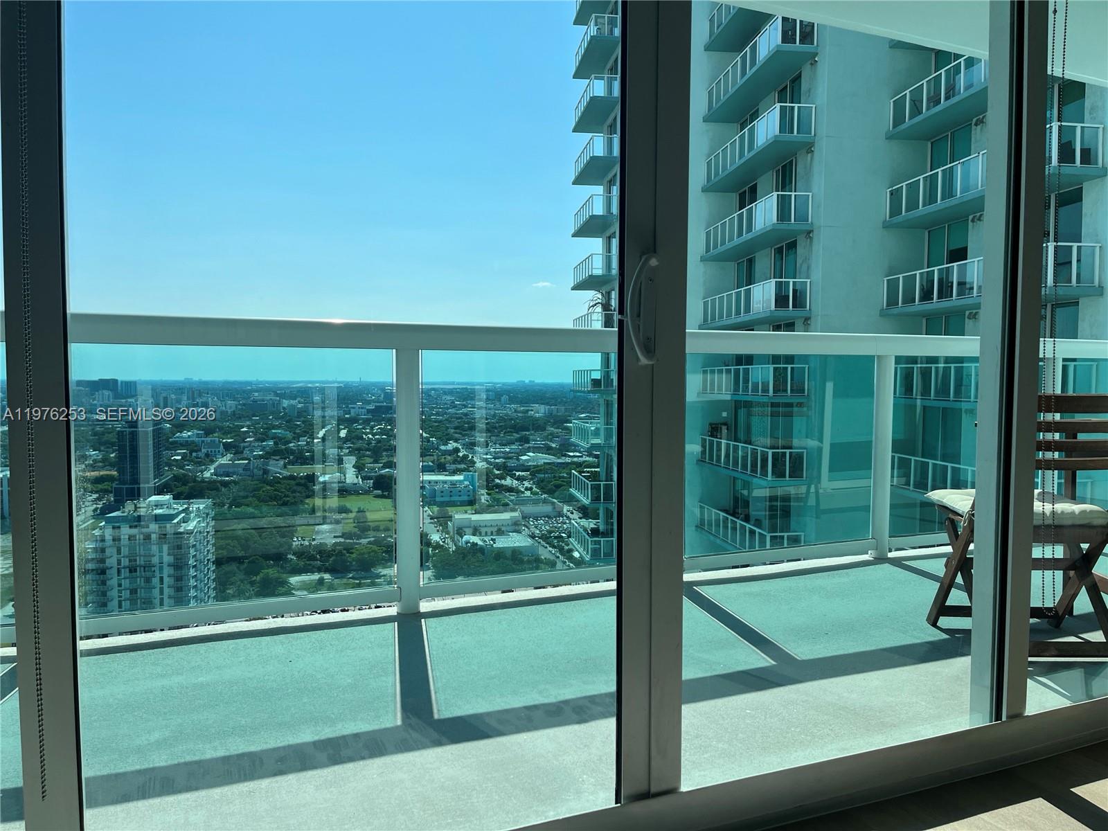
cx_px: 554
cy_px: 416
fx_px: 832
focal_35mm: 26
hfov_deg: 67.3
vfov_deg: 53.1
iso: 50
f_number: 1.6
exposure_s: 1/4651
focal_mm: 5.1
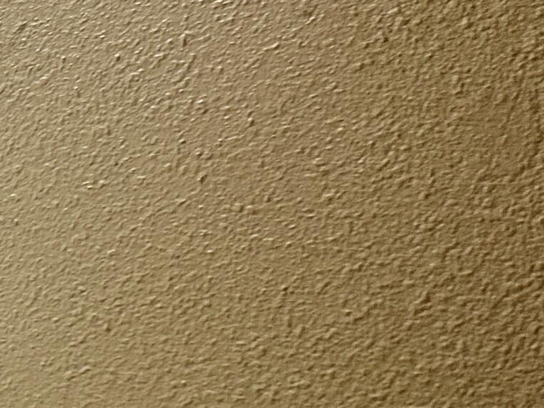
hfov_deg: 17.8
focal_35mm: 102
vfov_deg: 14.3
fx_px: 1603
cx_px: -196
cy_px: 422
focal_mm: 5.7
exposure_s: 1/60
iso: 125
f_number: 1.5
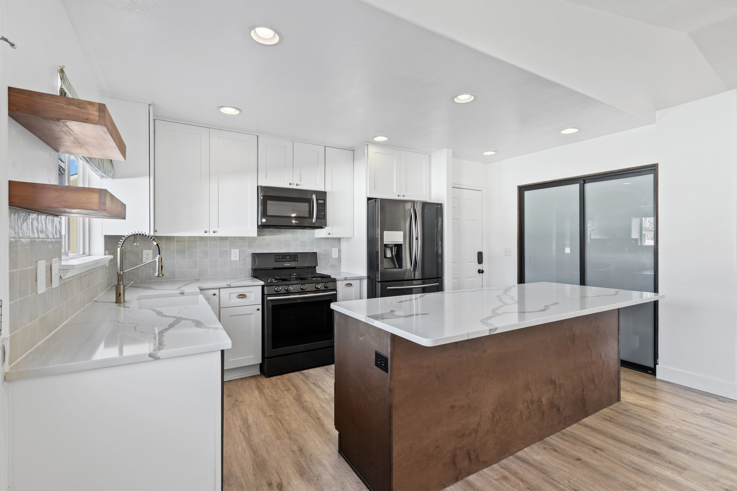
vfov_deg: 73.7
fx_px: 327
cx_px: 368
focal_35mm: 16
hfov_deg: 96.7
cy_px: 246
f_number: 9
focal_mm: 16
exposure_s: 1/4
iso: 250
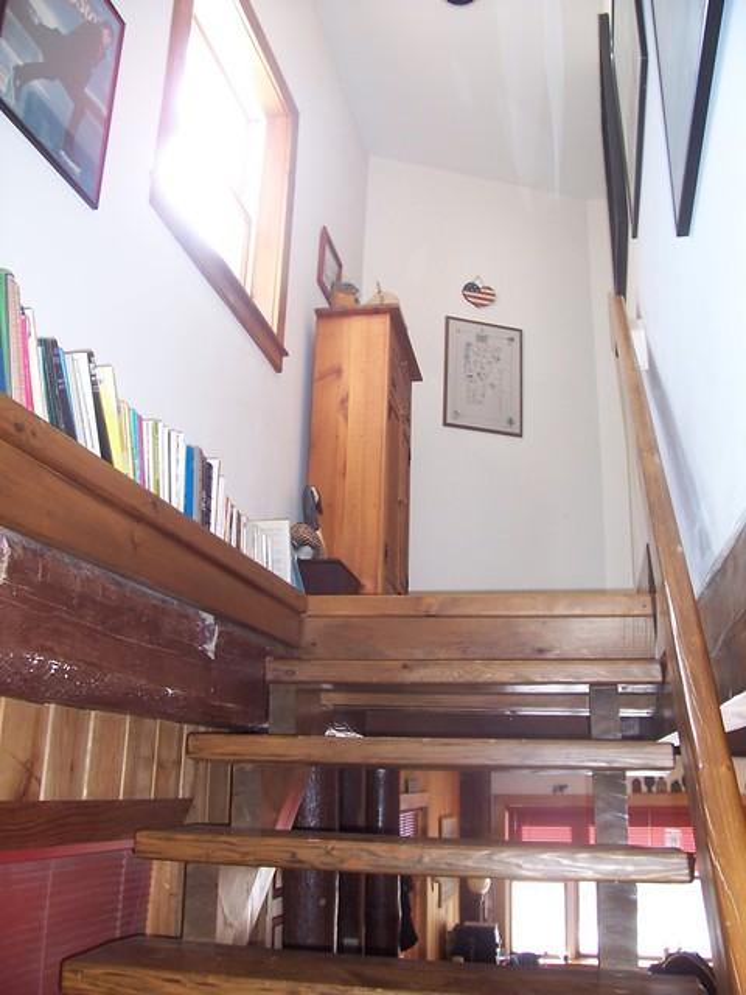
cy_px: 498
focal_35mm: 34
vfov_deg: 54.0
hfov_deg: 41.8
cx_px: 373
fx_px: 977
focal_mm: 5.6
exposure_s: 1/60
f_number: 2.7
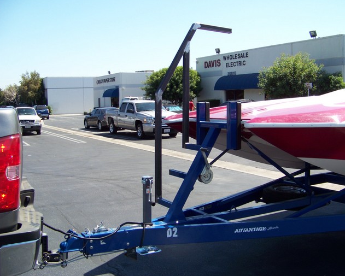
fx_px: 398
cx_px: 187
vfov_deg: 38.2
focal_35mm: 39
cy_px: 139
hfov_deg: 46.8
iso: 72
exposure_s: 1/640
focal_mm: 5.85
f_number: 2.8
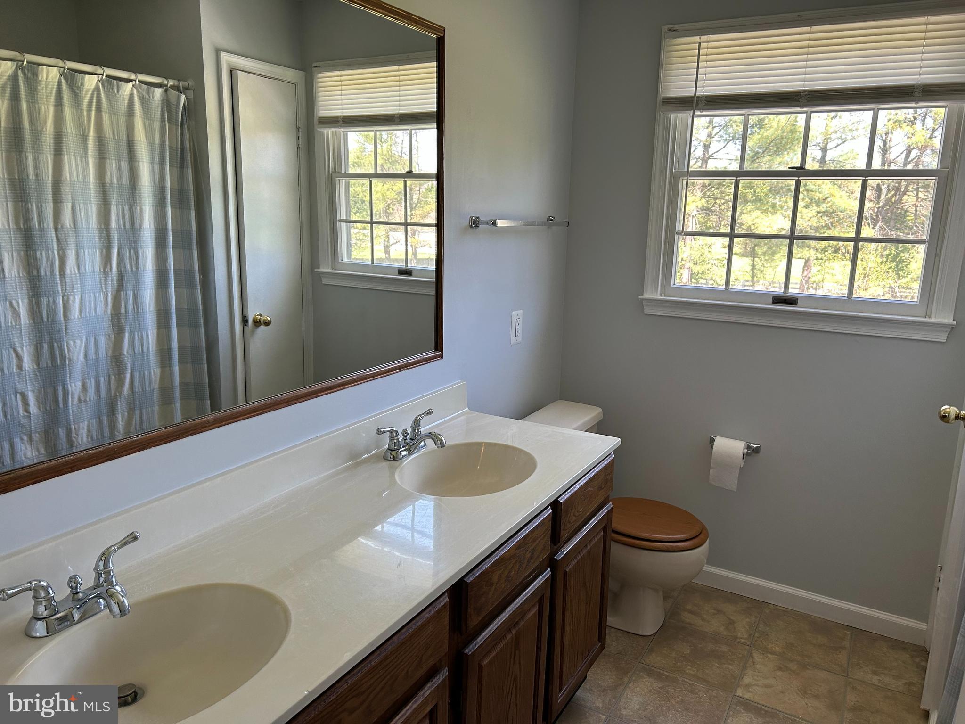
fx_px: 725
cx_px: 482
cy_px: 362
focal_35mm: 26
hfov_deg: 67.3
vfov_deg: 53.1
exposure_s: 1/120
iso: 100
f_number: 1.5
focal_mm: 5.7
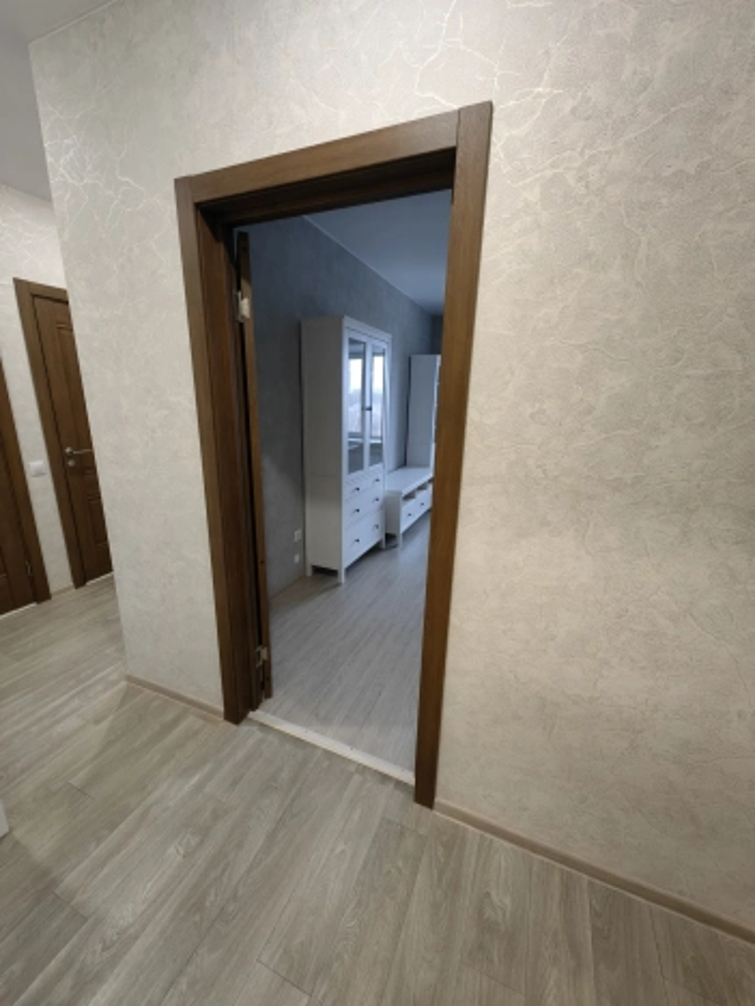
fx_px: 378
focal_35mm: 13
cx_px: 378
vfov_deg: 106.2
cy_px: 503
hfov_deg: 89.9
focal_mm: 1.76
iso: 320
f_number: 2.2
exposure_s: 1/50
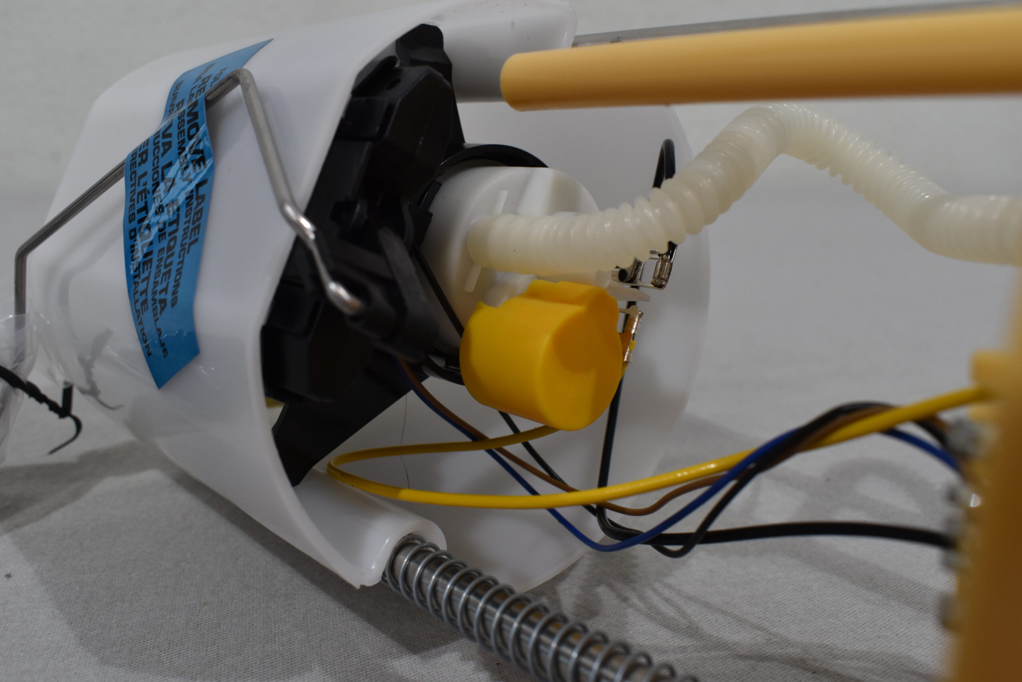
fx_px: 937
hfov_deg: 57.2
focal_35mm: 33
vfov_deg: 40.0
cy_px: 341
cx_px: 511
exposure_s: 1/60
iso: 360
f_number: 8
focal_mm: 22
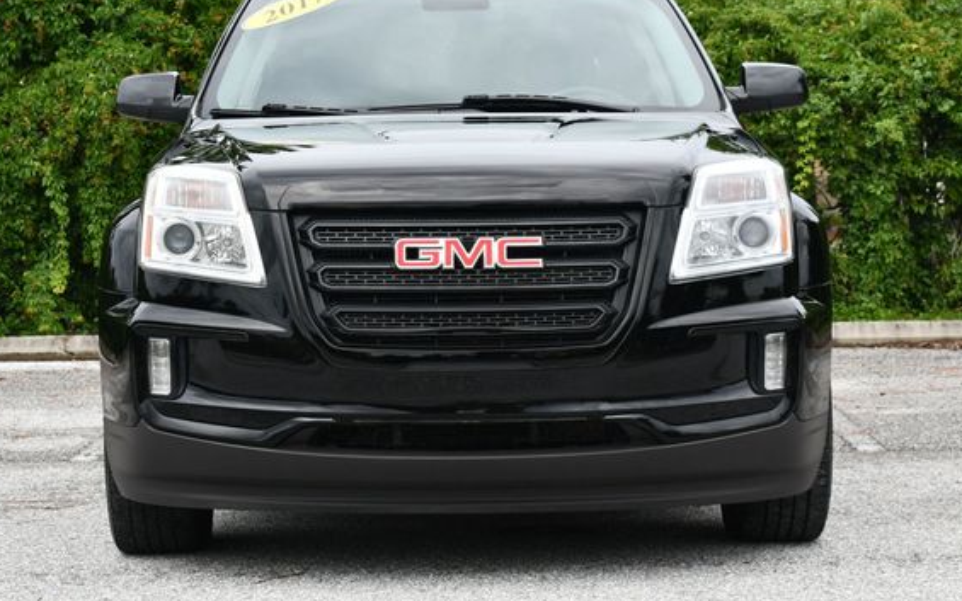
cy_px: 242
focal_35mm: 104
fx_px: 2726
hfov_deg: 20.0
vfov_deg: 12.6
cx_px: 439
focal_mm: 45
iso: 160
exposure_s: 1/250
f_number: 8
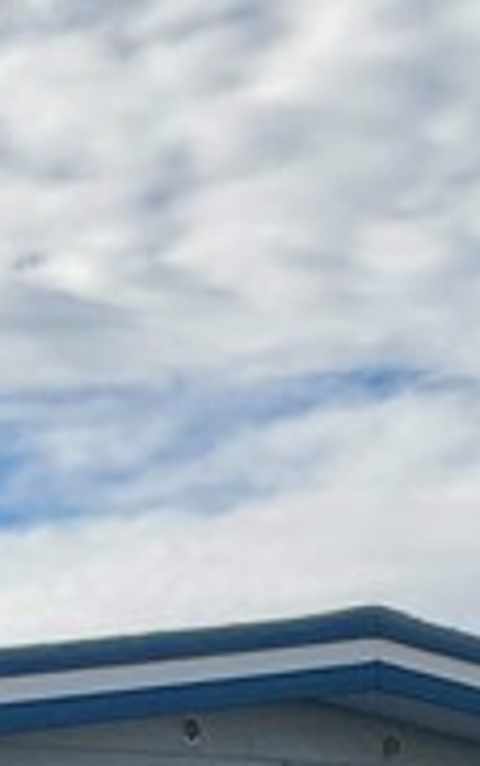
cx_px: -55
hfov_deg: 7.5
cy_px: 1347
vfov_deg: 11.3
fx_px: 3615
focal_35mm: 173
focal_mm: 3
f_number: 1.8
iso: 16
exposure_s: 1/2058
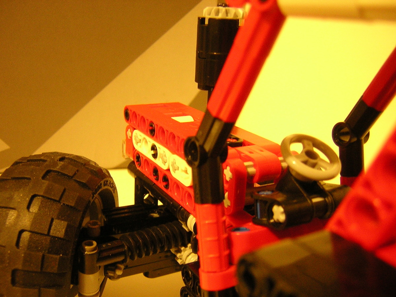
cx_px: 198
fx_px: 412
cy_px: 148
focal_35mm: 36
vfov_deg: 39.7
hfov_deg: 51.4
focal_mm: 4.7
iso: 400
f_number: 2.6
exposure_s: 1/2.9
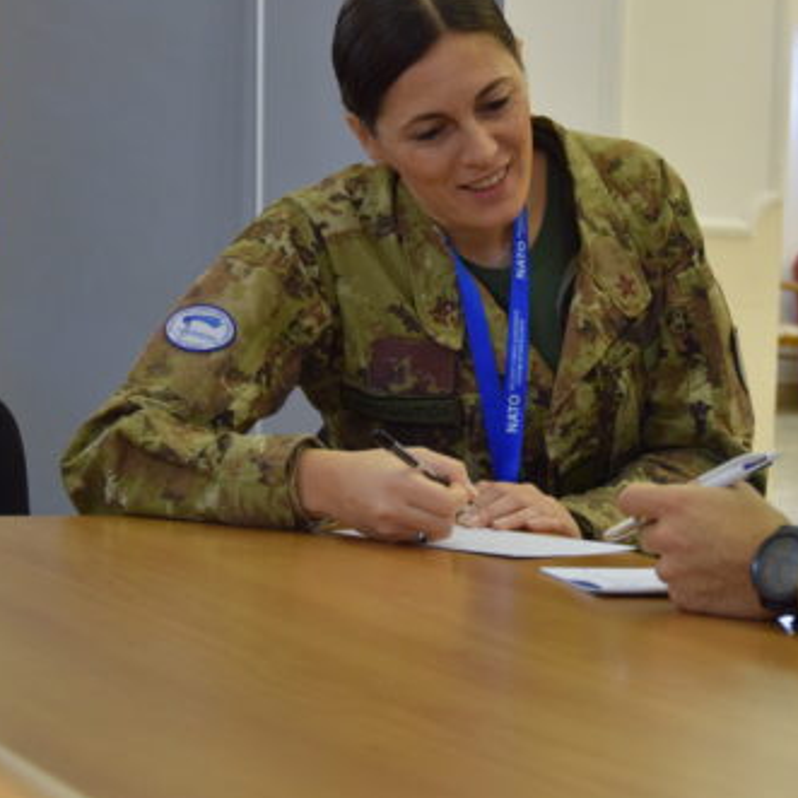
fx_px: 2530
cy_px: 333
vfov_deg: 17.9
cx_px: 658
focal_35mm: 97
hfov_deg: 17.7
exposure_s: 1/80
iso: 1600
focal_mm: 42
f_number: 4.8
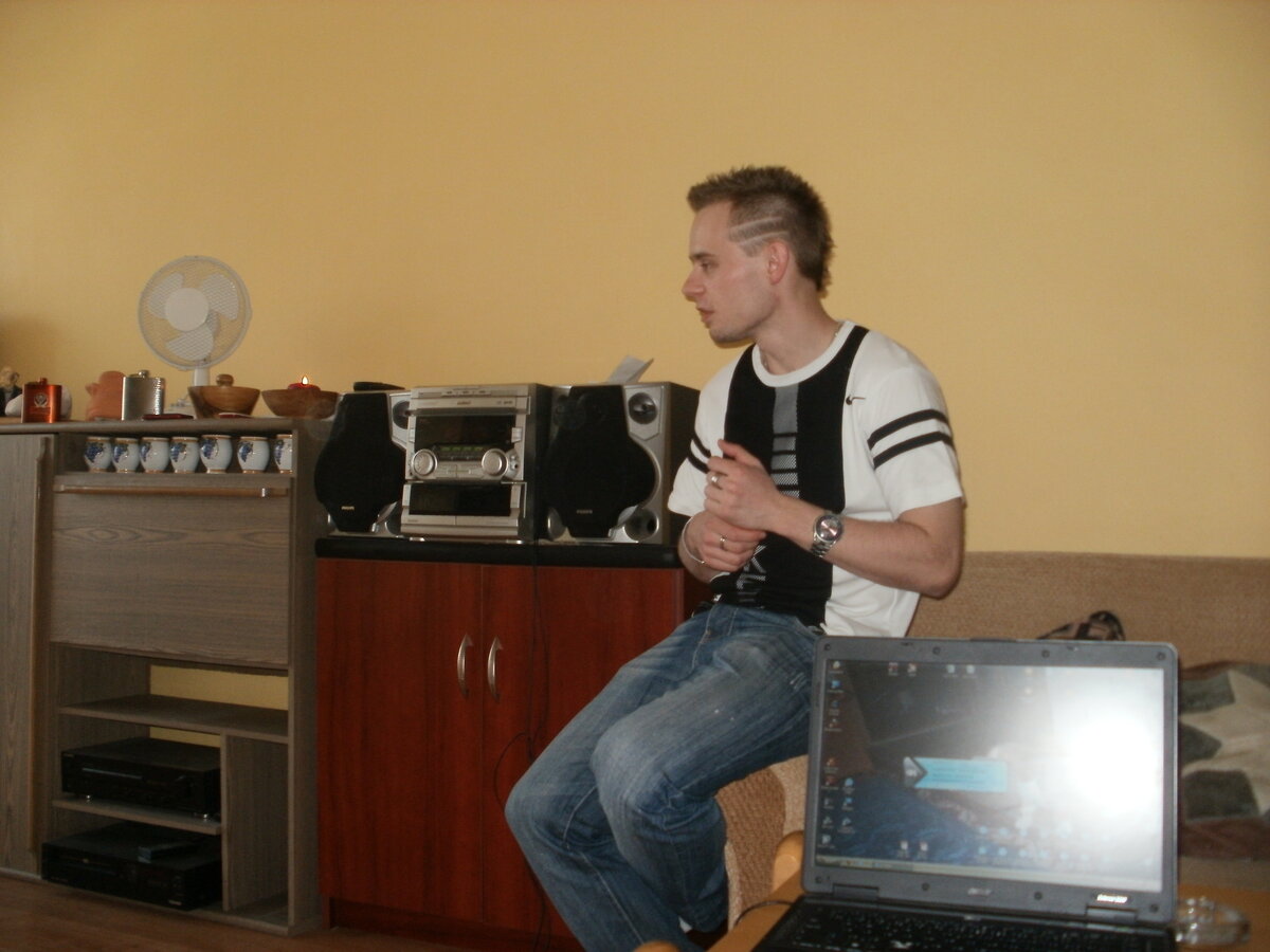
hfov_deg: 51.4
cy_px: 476
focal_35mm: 36
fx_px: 1321
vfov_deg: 39.7
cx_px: 635
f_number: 3.5
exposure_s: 1/30
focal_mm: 6.3
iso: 125
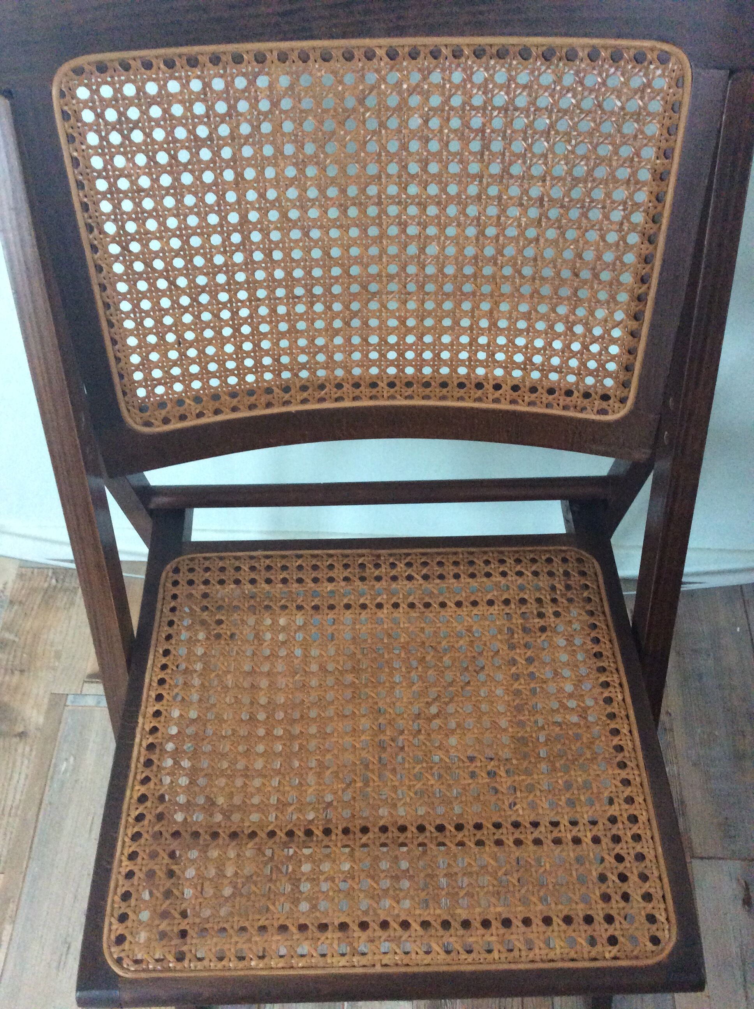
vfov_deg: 56.9
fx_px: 932
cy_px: 504
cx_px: 377
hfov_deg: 44.1
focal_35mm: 32
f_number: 2.4
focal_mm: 3.3
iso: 250
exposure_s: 1/25
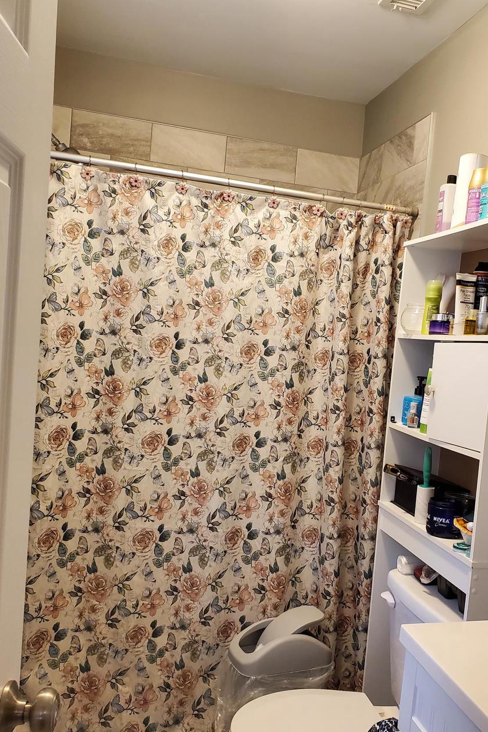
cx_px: 316
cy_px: 404
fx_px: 671
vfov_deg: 57.1
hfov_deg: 39.6
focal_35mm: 33
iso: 320
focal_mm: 4.3
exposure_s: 1/40
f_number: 2.4
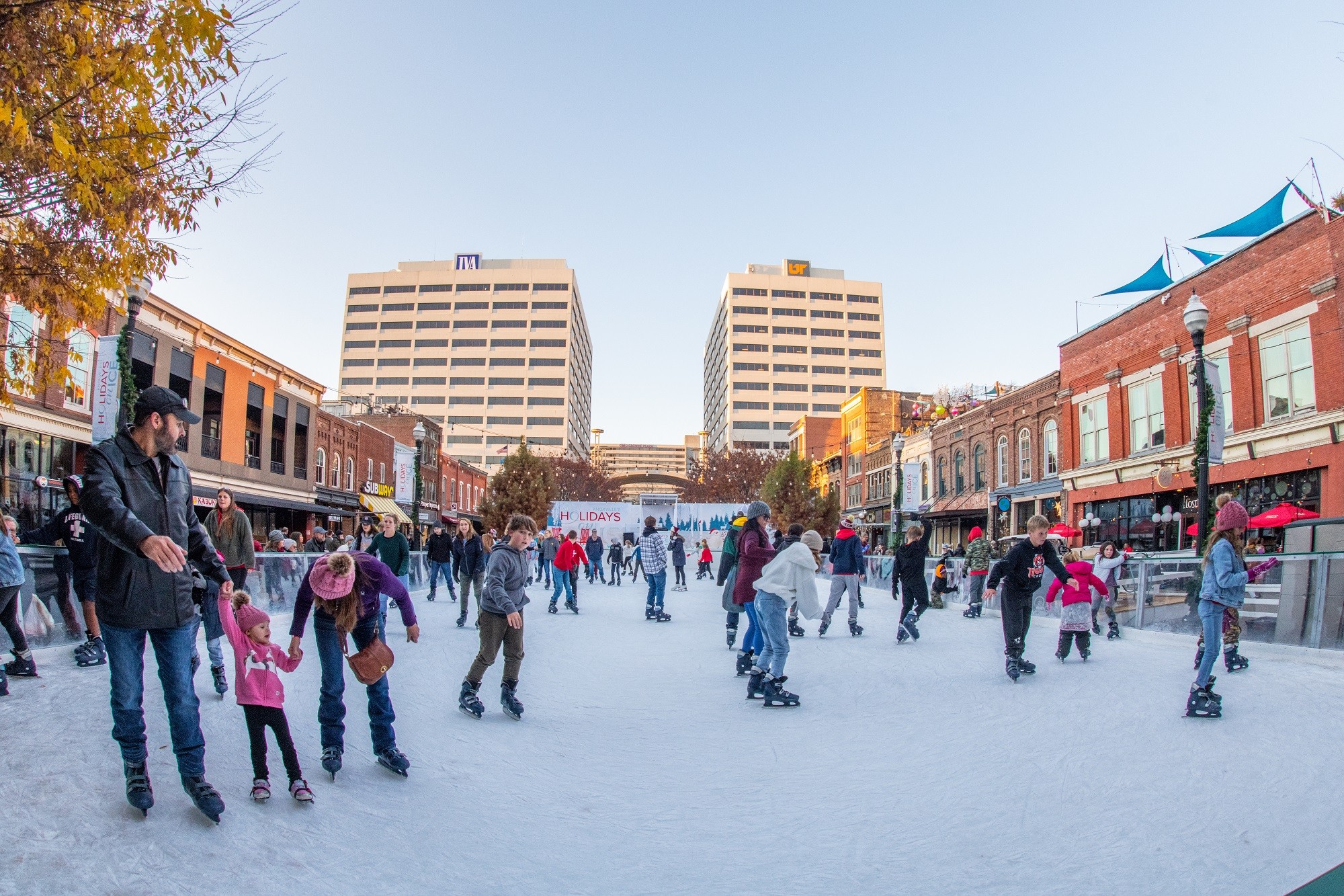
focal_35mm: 15
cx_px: 672
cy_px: 448
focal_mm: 15
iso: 1000
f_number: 10
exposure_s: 1/400
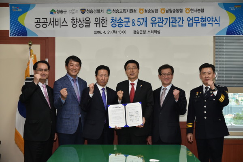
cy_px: 81
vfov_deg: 19.4
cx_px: 122
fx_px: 472
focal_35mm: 70
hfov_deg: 28.9
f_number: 5
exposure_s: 1/160
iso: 1600
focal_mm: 70
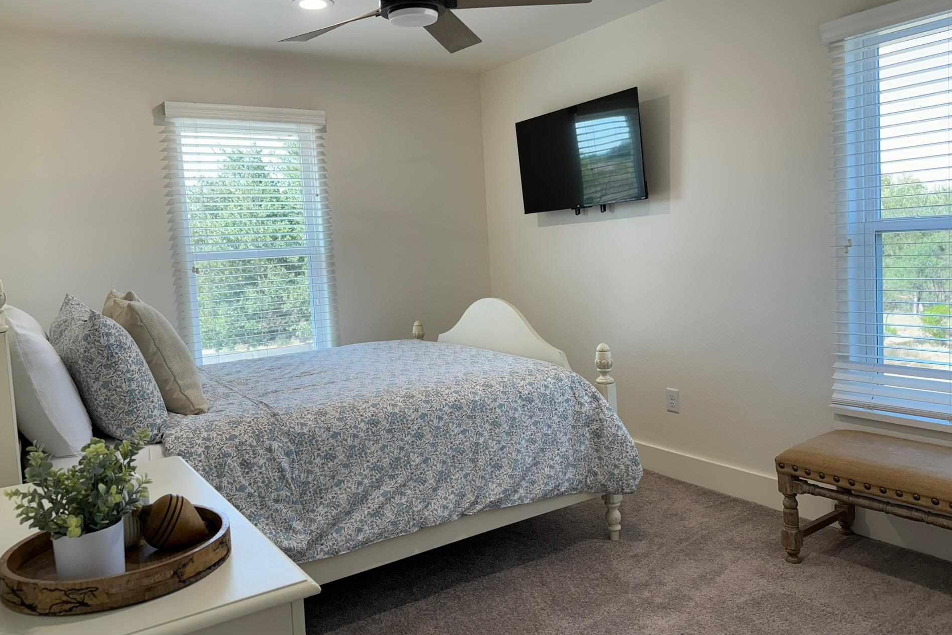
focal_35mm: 27
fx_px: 714
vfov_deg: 47.9
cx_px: 454
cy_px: 294
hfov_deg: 67.3
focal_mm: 6.76
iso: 64
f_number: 1.78
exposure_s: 1/145
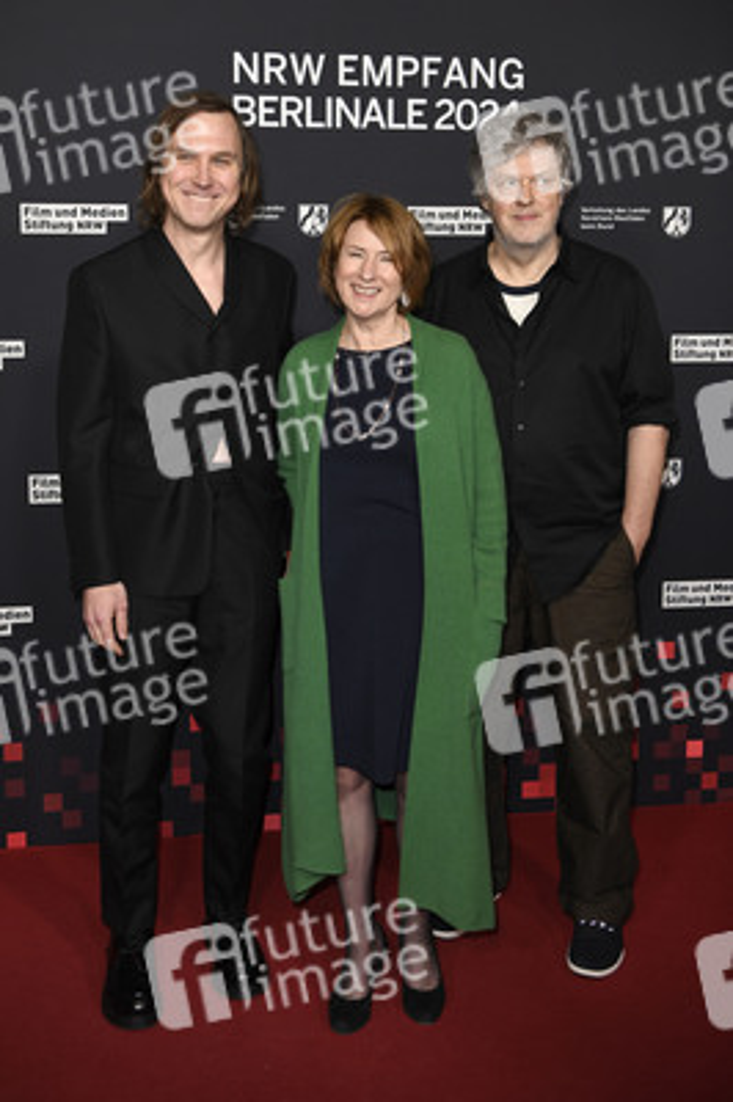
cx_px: 366
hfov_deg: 36.8
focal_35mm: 36
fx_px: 1101
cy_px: 551
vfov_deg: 53.2
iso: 800
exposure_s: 1/250
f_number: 4
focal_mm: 36
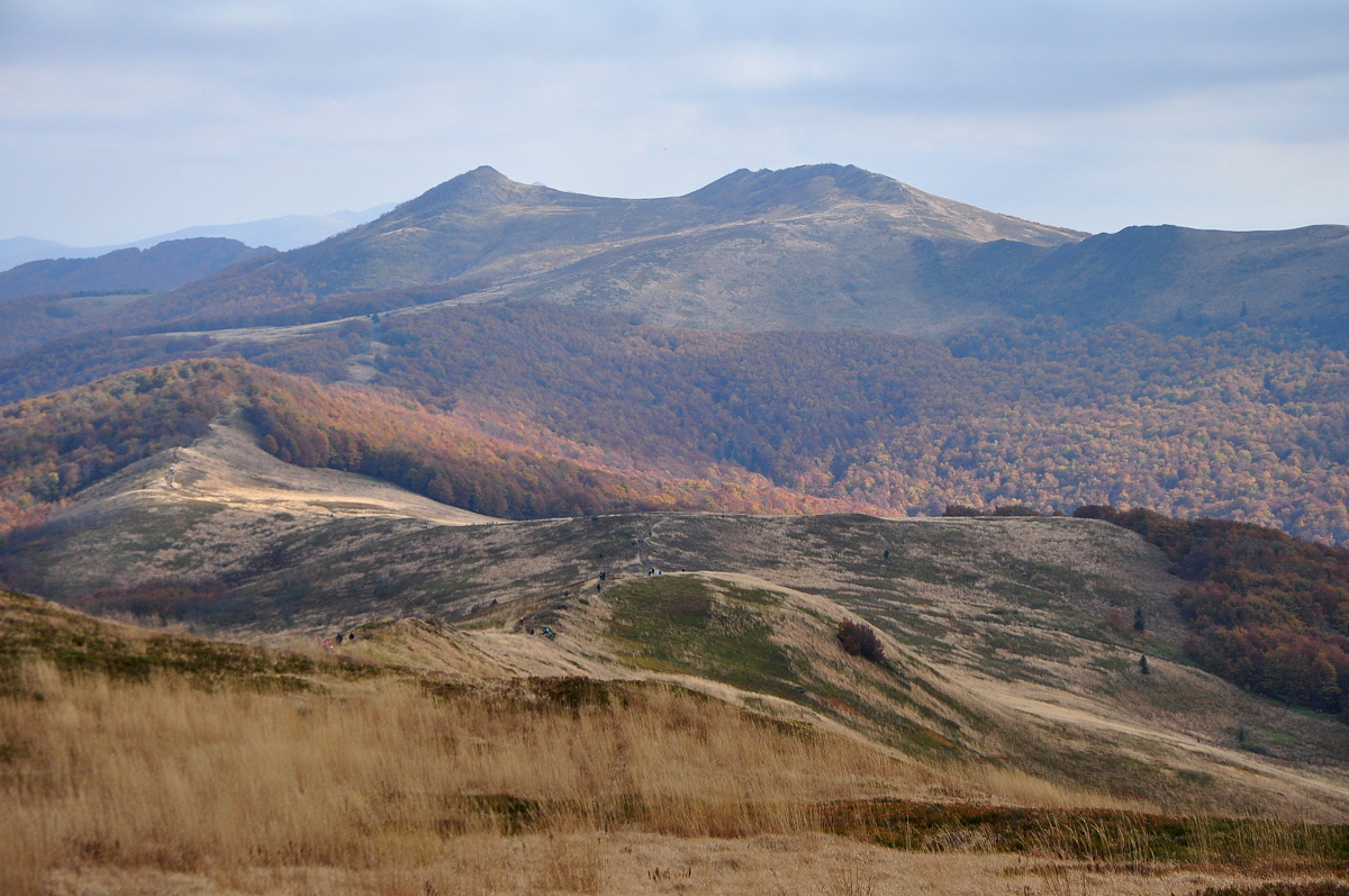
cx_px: 674
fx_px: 3256
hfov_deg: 23.4
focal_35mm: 87
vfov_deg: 15.7
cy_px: 448
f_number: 7.1
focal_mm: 58
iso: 400
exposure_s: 1/800
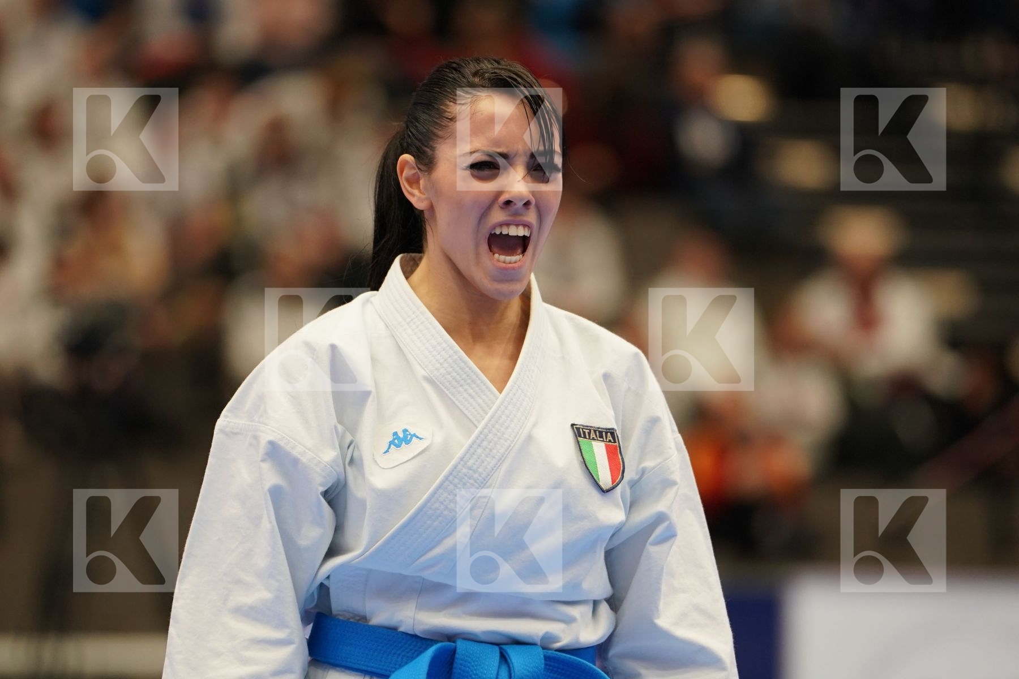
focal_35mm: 300
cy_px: 340
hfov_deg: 6.9
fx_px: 8491
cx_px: 510
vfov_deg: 4.6
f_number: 2.8
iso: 800
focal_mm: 200
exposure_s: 1/320
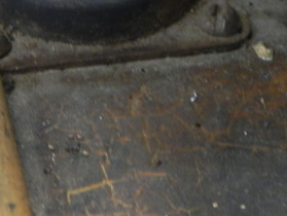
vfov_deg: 13.8
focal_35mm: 107
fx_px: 888
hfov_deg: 18.3
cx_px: 86
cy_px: 49
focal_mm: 7.3
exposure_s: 1/17.5
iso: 400
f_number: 3.2
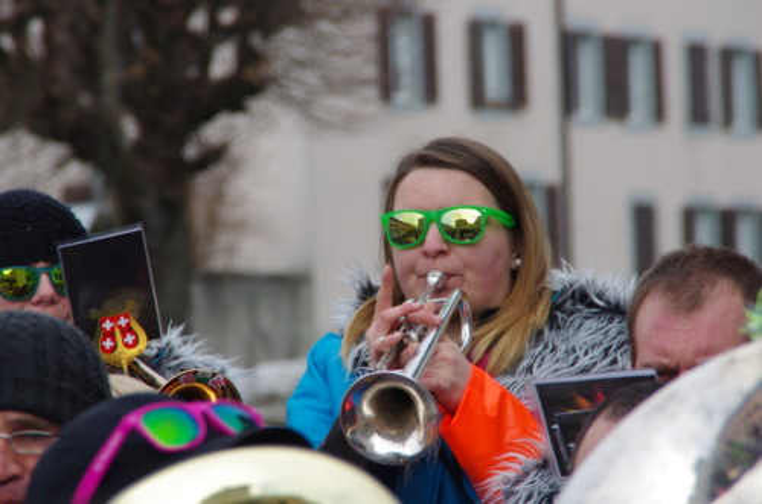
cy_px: 252
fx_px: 6336
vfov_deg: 4.6
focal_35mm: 300
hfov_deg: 6.9
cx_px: 381
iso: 200
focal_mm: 200
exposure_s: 1/250
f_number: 10
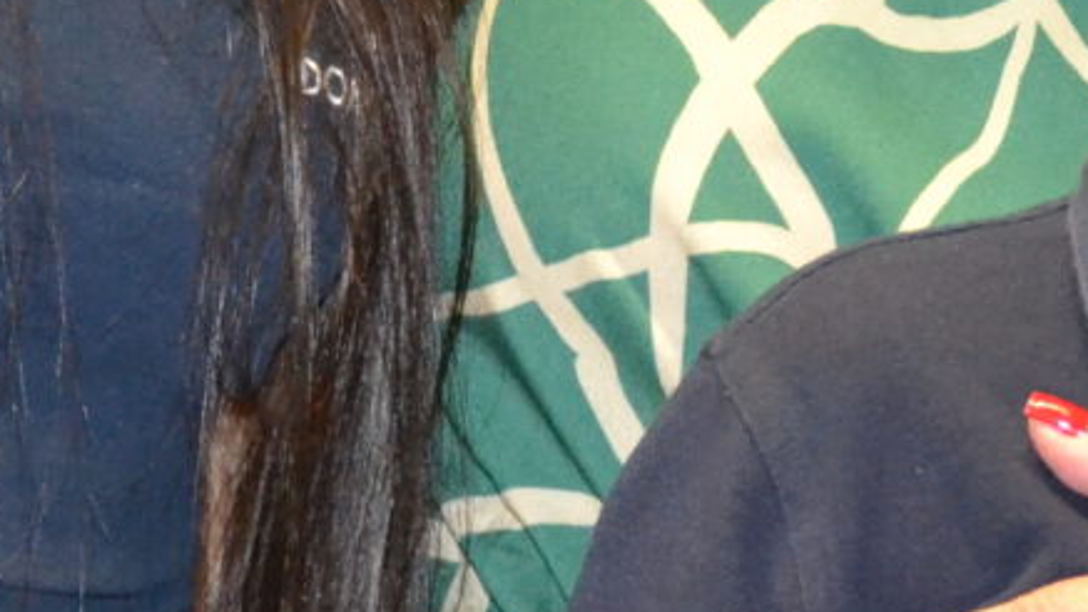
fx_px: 7964
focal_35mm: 276
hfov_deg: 7.8
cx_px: 600
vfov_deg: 4.4
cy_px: -512
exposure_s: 1/60
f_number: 4.5
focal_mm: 40
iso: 3200
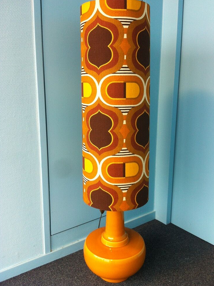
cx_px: 111
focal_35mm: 37
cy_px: 138
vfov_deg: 50.2
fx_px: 306
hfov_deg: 38.6
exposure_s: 1/15
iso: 80
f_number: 2.8
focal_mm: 3.85
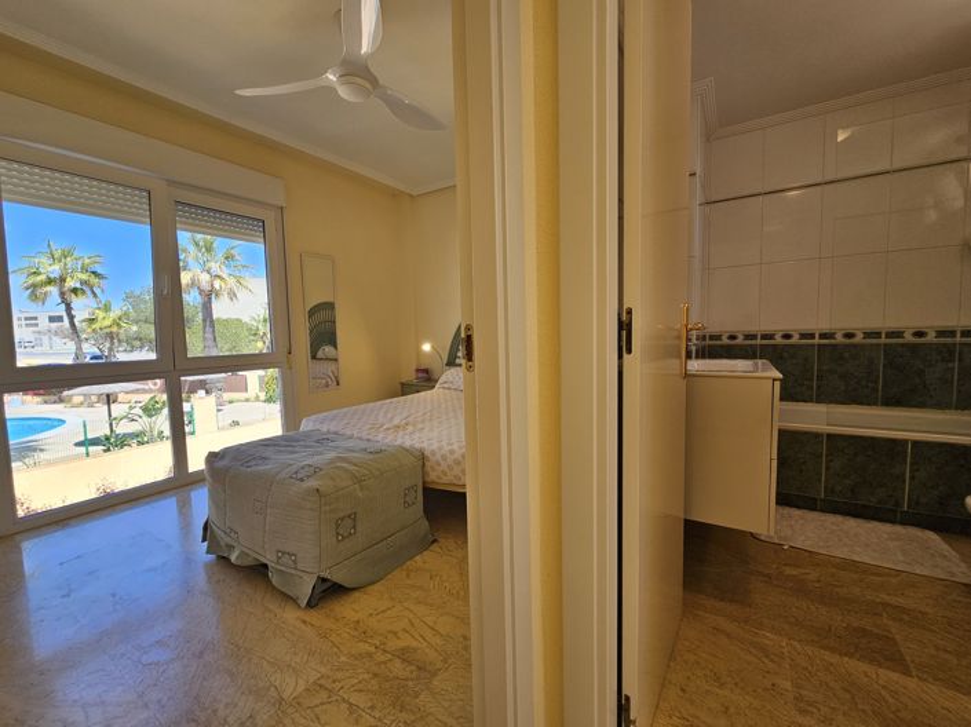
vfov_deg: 89.9
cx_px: 486
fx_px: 364
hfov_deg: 106.2
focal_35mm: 13
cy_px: 364
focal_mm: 2.2
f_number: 2.2
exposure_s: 1/256
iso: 50
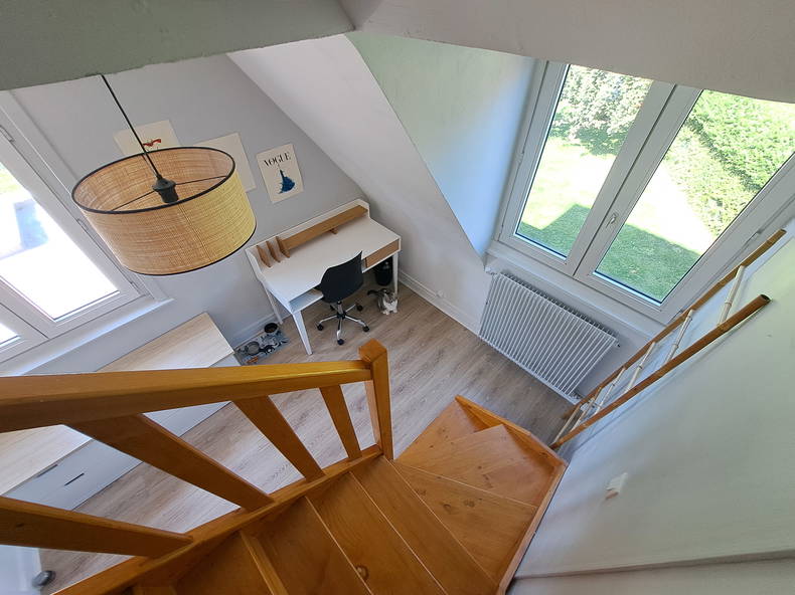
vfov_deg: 89.9
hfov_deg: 106.2
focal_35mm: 13
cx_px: 398
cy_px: 298
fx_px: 298
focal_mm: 1.74
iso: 50
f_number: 2.2
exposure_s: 1/50
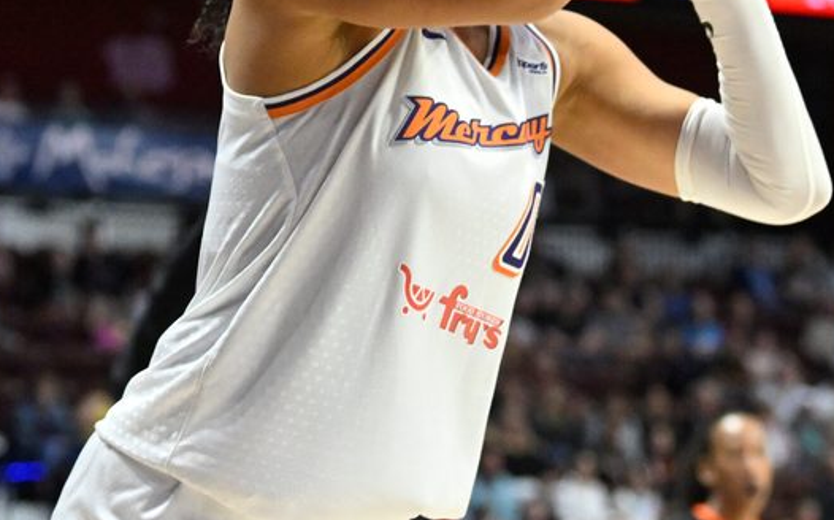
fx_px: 3248
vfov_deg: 9.1
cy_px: 85
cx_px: 547
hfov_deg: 14.6
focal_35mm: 143
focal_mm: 72
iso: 4000
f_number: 3.5
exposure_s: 1/1250
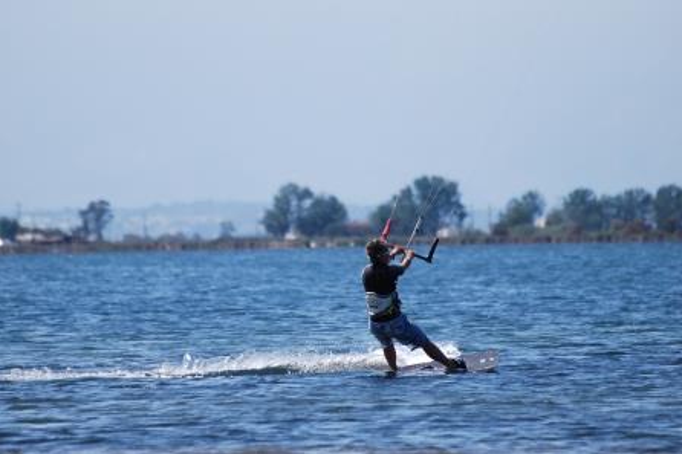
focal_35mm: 453
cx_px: 341
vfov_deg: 3.0
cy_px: 228
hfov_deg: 4.6
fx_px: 8578
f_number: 5.6
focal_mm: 300
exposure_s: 1/1000
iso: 200
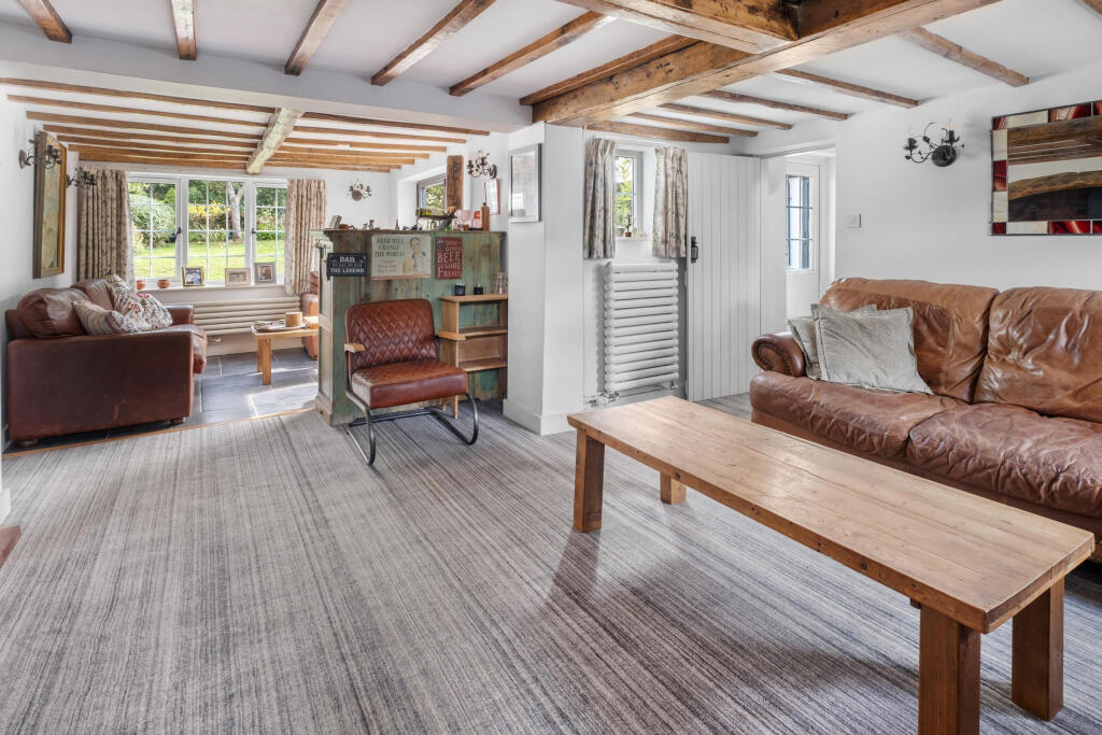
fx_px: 459
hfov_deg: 100.4
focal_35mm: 15
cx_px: 551
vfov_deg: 77.3
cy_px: 368
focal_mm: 10
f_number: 8
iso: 160
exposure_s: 1/3
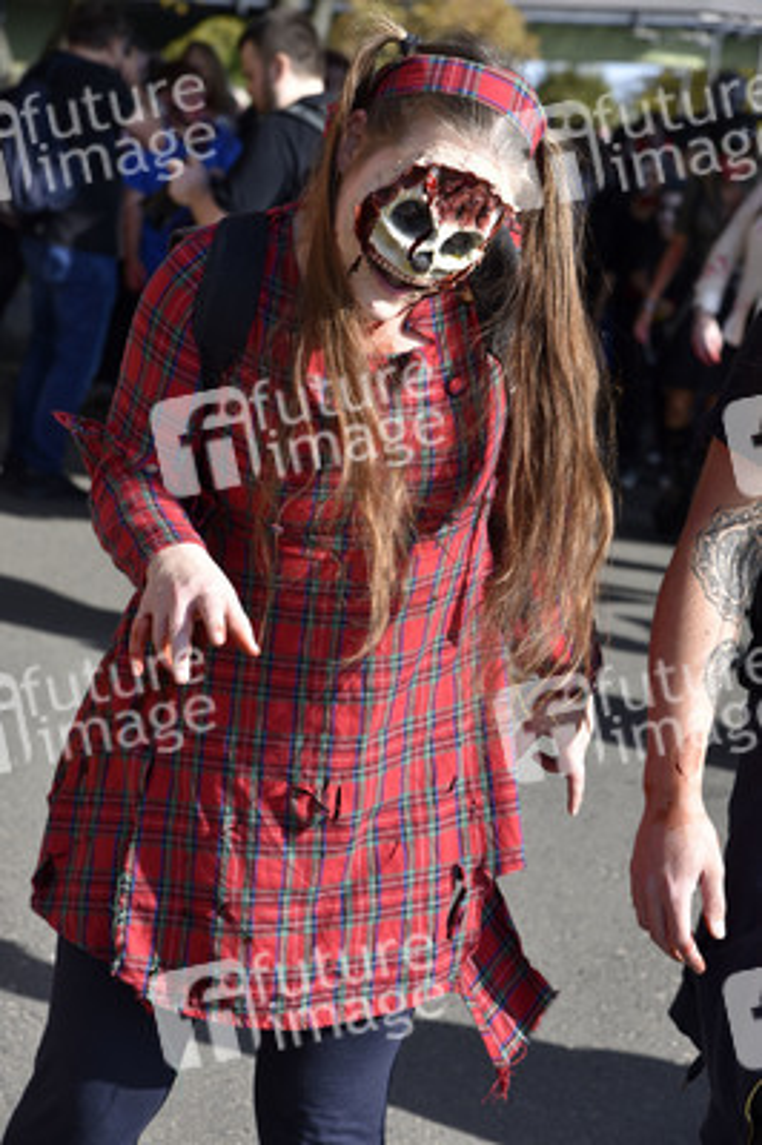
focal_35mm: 95
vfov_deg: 21.5
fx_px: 3021
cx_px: 381
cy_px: 572
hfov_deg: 14.4
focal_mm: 95
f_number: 8
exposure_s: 1/250
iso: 200
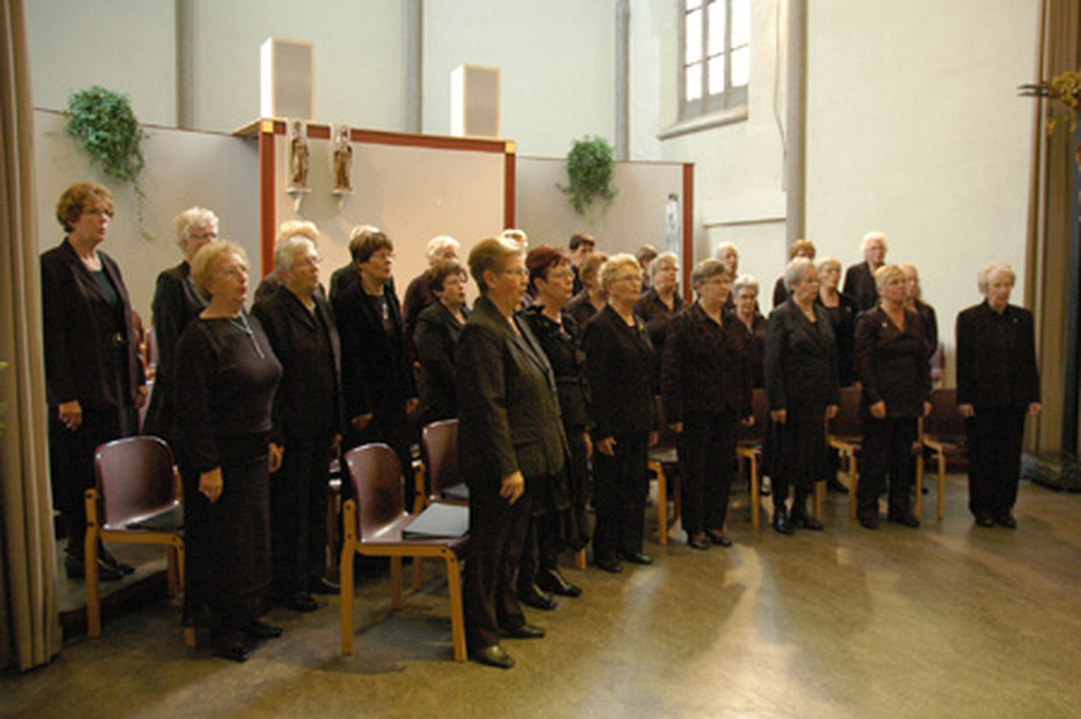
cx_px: 540
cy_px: 360
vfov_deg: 47.9
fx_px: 810
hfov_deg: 67.4
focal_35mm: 27
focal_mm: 18
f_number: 3.5
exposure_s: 1/30
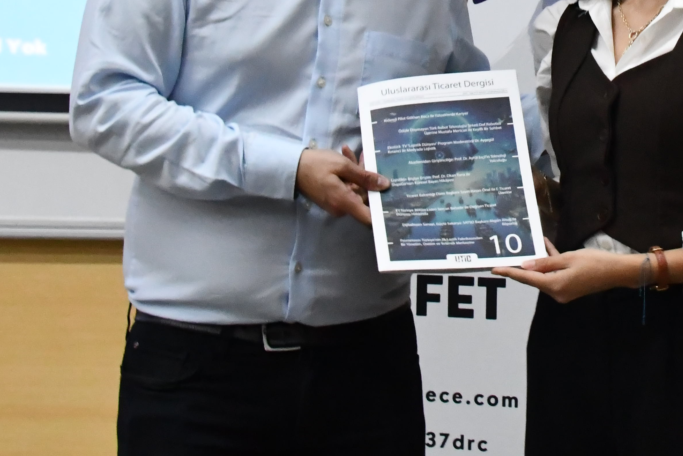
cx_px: 646
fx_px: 2144
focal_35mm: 113
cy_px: -34
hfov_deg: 17.8
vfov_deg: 12.0
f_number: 10
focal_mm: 32
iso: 8000
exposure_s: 1/30
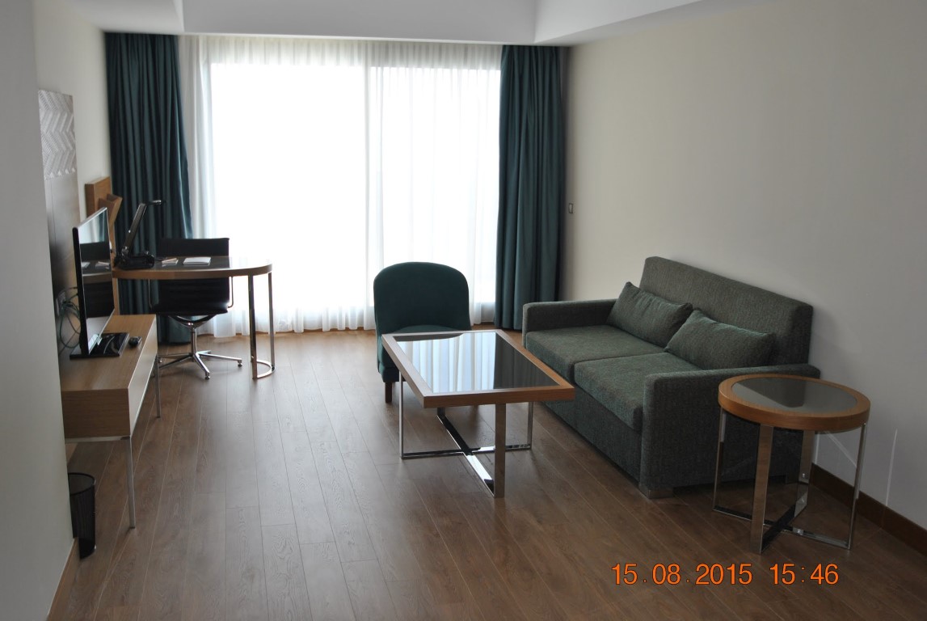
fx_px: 928
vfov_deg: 37.0
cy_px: 310
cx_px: 464
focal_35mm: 36
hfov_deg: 53.1
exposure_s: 1/125
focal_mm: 24
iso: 180
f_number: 4.5
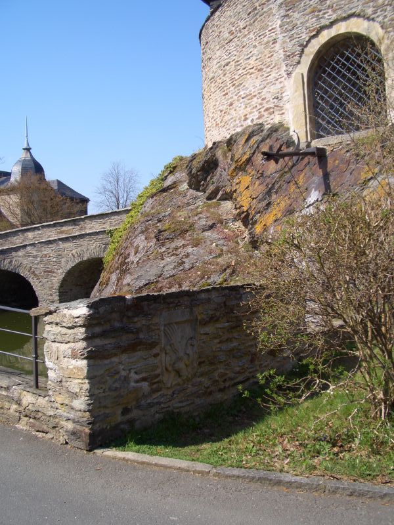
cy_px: 262
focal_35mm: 35
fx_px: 531
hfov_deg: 40.7
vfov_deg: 52.6
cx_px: 197
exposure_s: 1/320
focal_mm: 5.8
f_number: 4.3
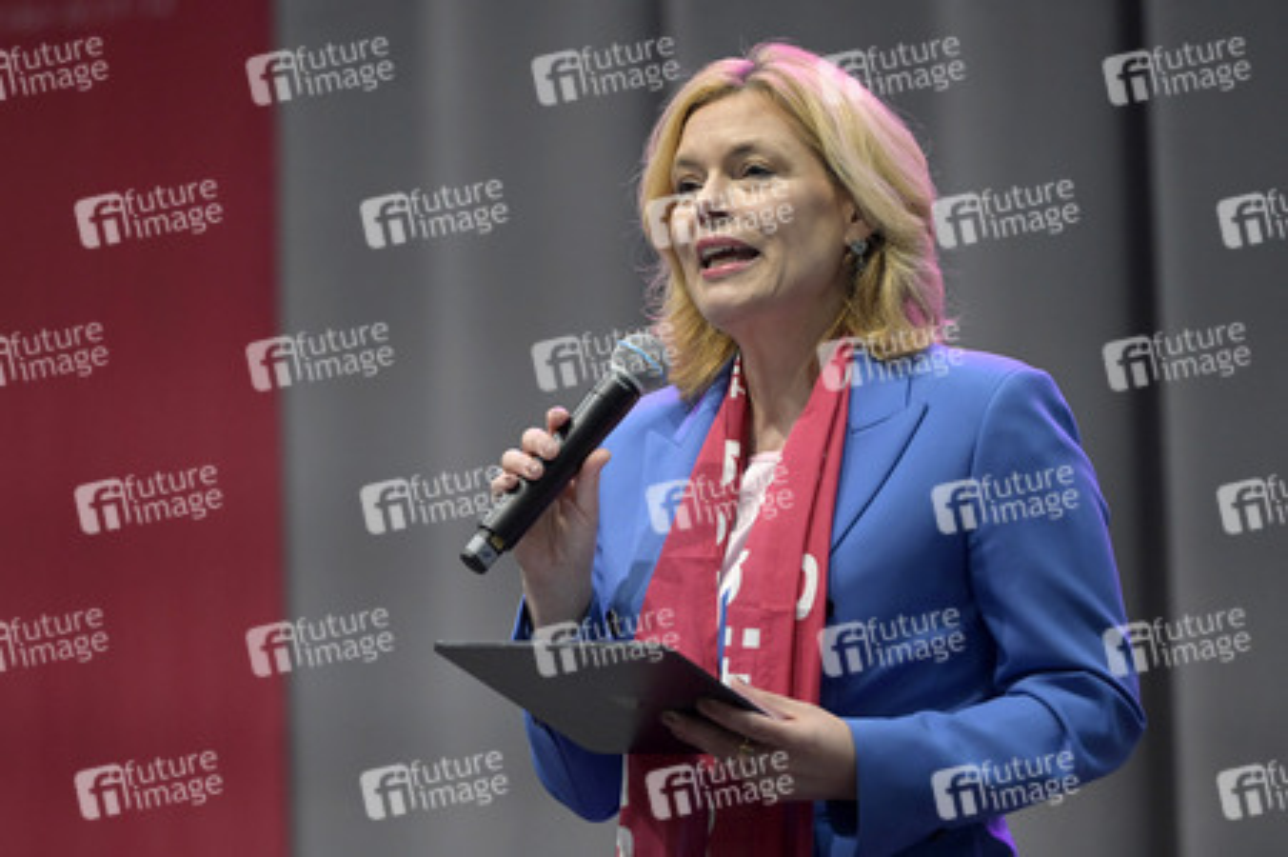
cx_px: 644
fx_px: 7150
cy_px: 428
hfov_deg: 10.3
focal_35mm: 200
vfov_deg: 6.9
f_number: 4
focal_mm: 200
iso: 3200
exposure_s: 1/1000
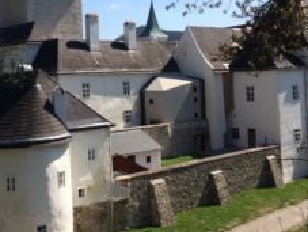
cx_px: 113
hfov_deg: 37.2
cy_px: 76
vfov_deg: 28.4
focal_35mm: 51
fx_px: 454
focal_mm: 4.15
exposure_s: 1/2160
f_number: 2.2
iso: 32
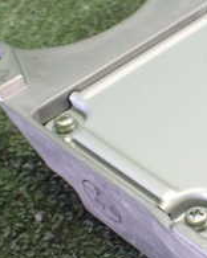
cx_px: 238
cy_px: 150
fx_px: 689
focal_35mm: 90
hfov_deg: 16.5
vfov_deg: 21.2
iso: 800
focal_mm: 5.4
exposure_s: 1/60
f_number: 2.3
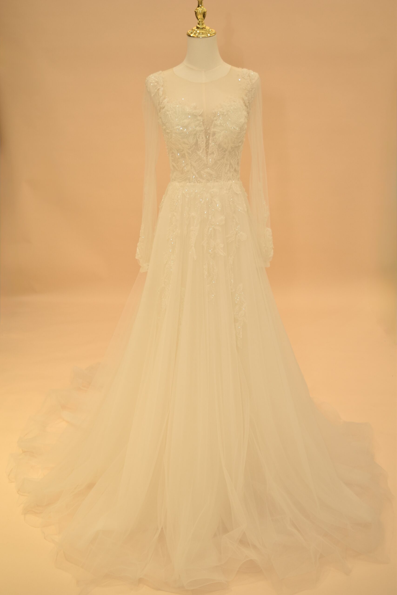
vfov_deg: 53.1
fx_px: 595
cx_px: 198
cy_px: 298
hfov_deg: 36.9
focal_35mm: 36
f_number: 4
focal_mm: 24
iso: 250
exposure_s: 1/80
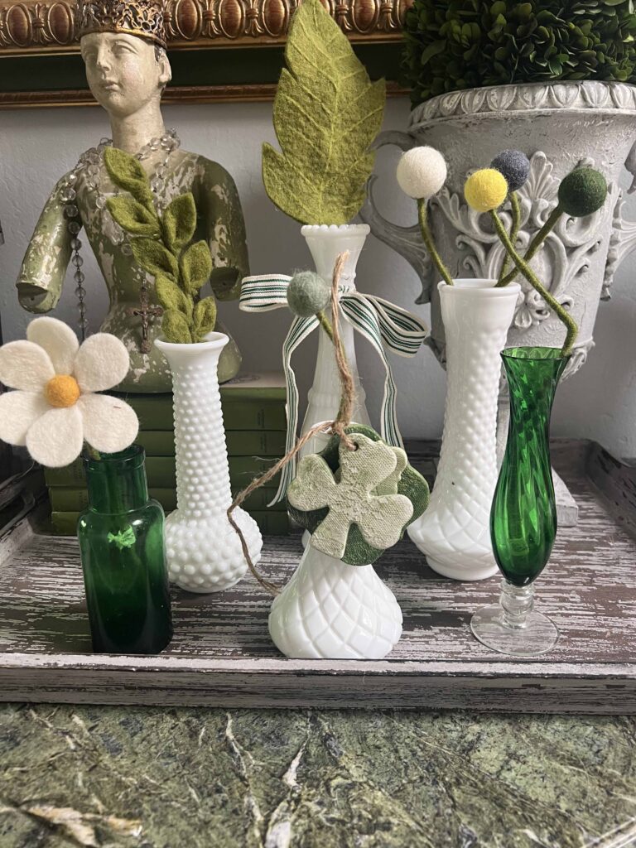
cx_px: 318
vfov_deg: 67.3
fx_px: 637
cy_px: 424
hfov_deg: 53.1
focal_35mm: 26
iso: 125
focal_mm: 5.7
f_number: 1.5
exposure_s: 1/97
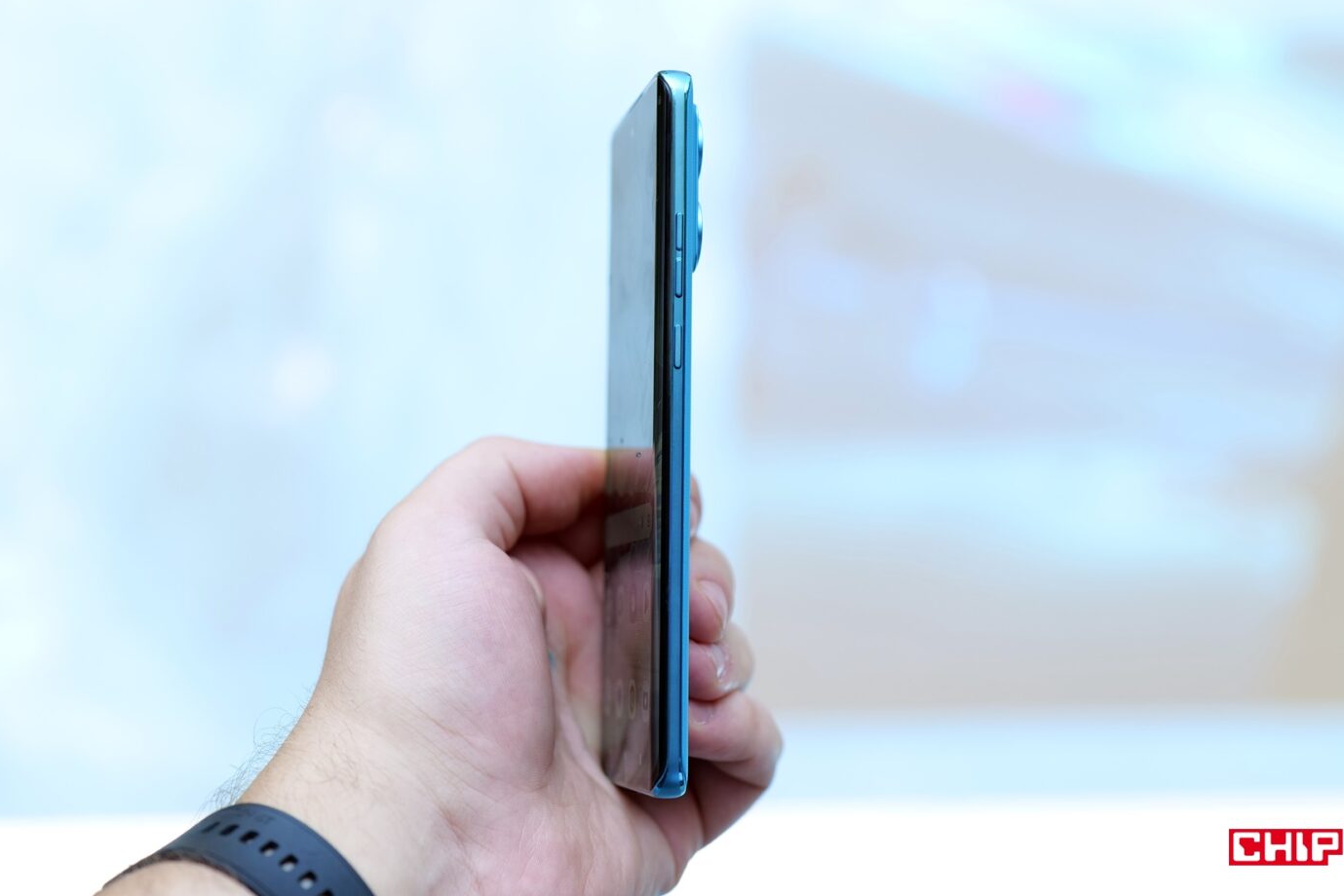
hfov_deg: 34.5
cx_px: 620
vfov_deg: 23.4
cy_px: 403
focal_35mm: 58
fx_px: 2166
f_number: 3.5
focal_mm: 50
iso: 640
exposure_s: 1/400
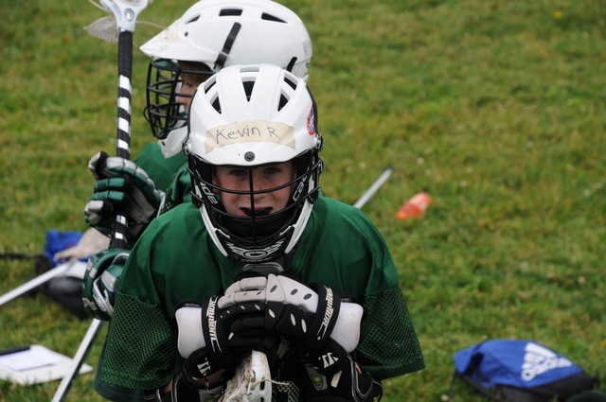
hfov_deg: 12.2
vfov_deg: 8.1
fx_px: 2824
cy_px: 201
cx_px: 303
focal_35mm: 168
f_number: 6.3
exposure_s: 1/160
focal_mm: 112
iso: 200
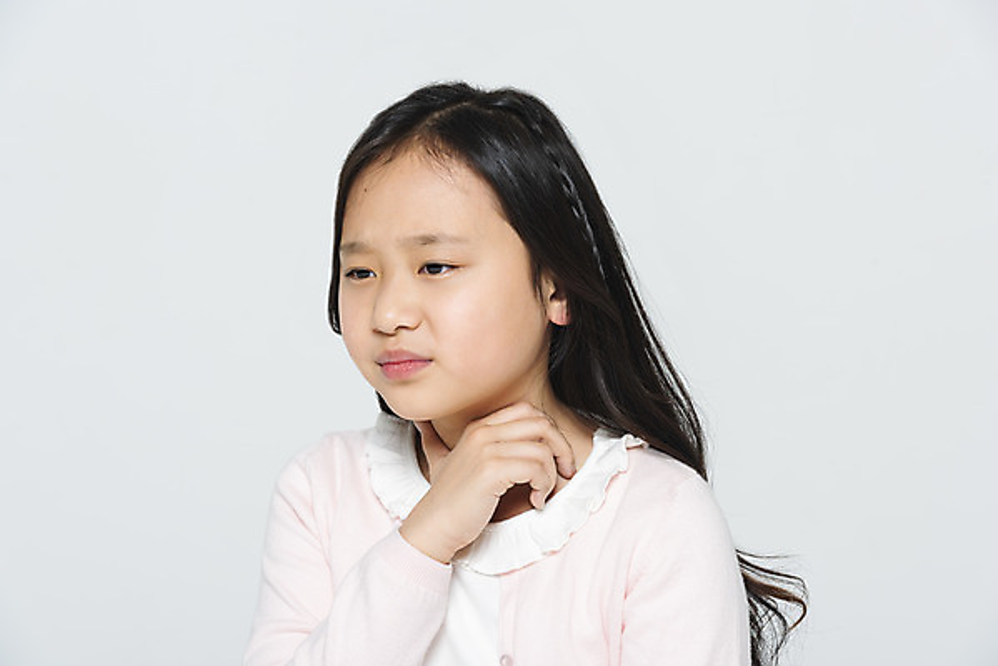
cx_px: 499
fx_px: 5131
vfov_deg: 7.4
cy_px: 333
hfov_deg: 11.1
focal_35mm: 185
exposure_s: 1/125
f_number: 14
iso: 100
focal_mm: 185
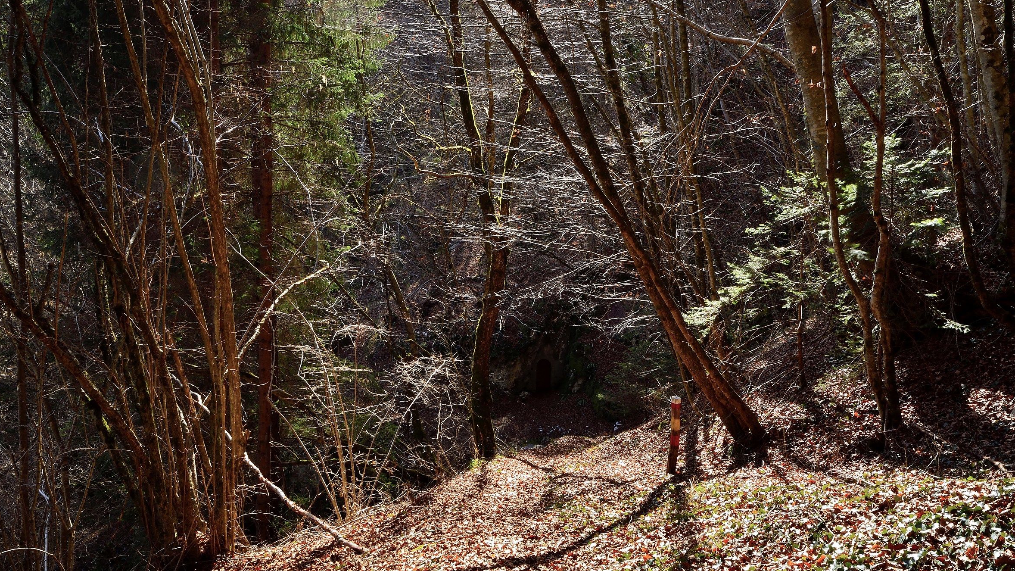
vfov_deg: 36.6
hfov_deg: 61.0
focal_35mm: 32
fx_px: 861
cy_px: 247
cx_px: 504
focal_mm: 20
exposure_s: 2
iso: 100
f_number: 22
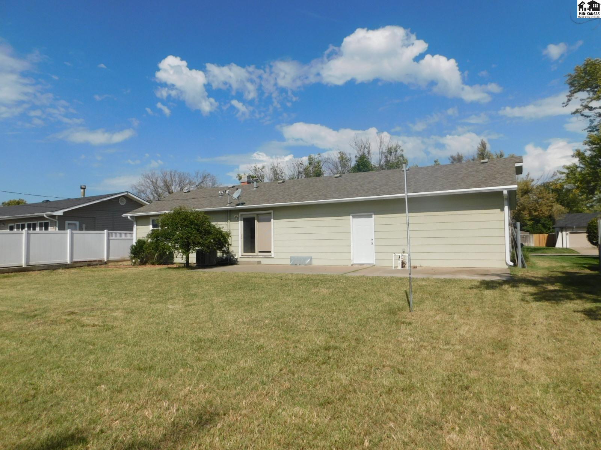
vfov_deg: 58.9
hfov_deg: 73.9
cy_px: 225
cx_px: 300
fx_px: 399
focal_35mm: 23
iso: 125
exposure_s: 1/800
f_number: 6
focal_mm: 4
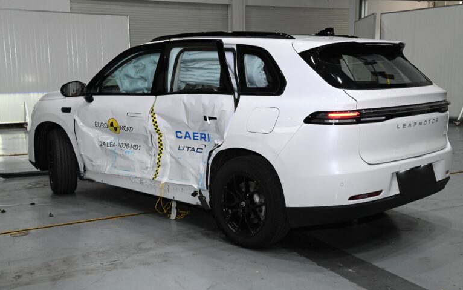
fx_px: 593
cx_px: 232
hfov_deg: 42.6
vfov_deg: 27.4
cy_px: 140
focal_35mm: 47
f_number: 8
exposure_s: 1/250
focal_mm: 46
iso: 4000
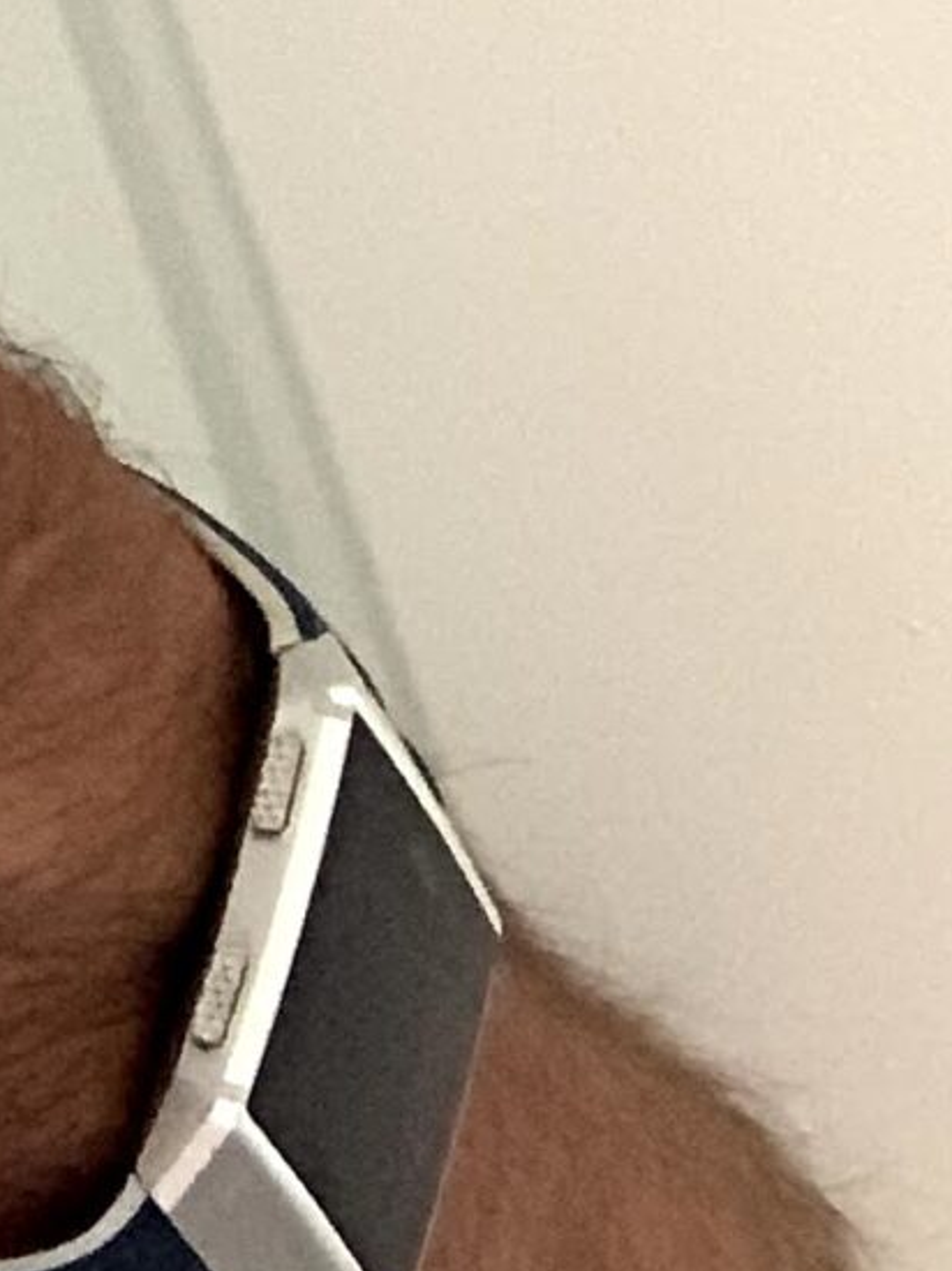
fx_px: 5468
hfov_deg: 9.2
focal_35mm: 149
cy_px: -1183
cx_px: -1061
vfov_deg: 12.0
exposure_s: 1/30
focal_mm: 2.87
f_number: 2.2
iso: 500
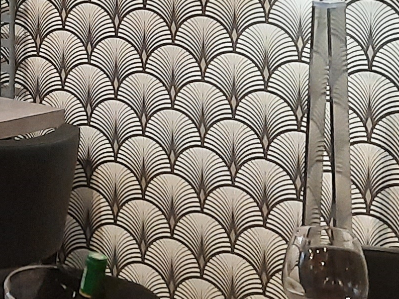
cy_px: -139
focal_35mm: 126
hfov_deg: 14.2
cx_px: -267
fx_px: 1452
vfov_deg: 11.3
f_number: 2
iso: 250
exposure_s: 1/50
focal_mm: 4.6
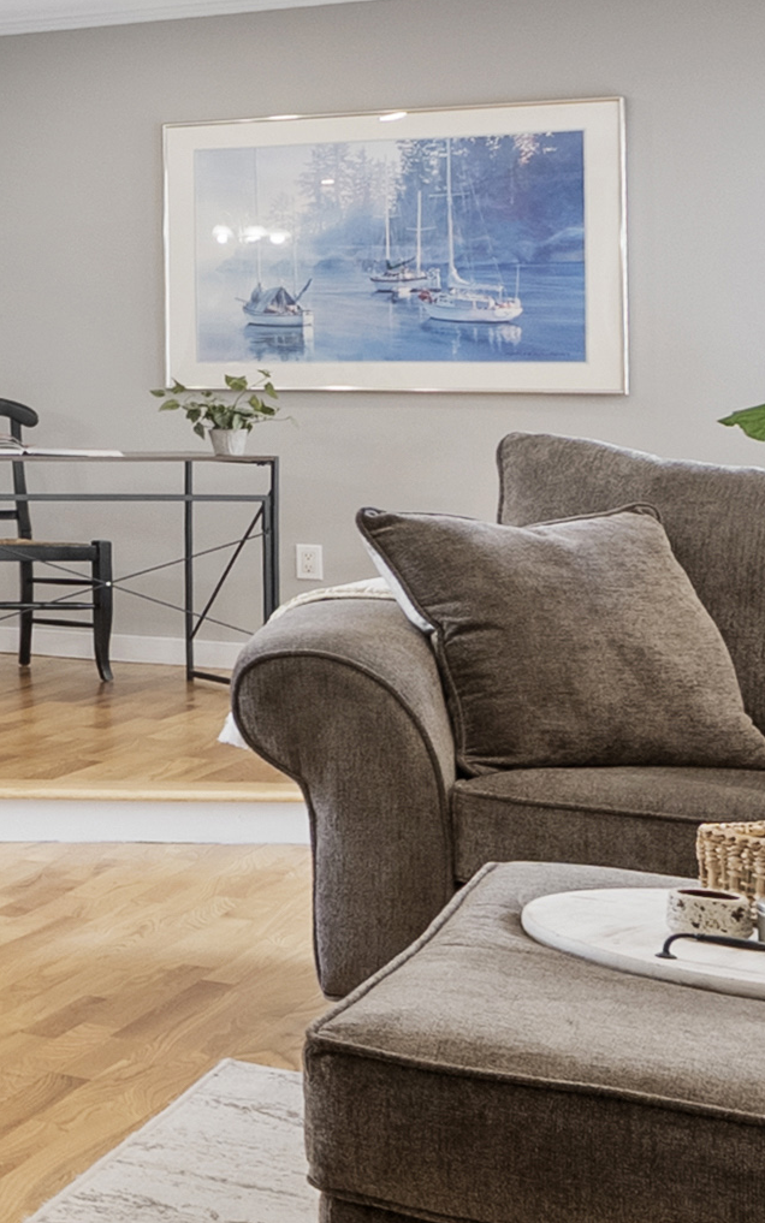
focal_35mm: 68
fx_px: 2267
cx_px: -1446
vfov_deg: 30.1
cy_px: 456
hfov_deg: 11.8
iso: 800
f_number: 8
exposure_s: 1/6
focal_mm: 16
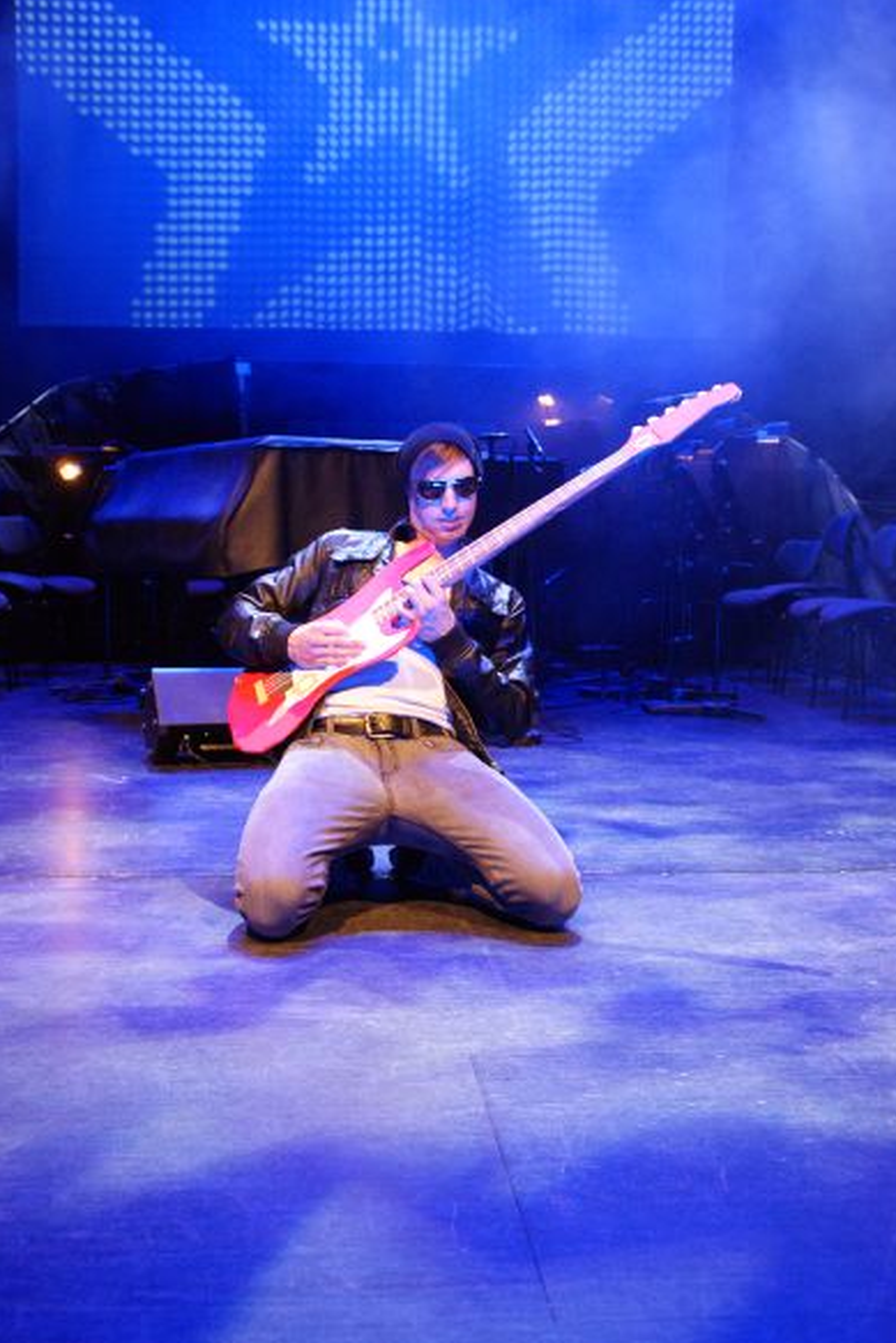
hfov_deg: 36.0
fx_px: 1380
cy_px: 668
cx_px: 453
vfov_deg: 51.9
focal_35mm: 37
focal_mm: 24
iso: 800
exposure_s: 1/25
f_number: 4.5
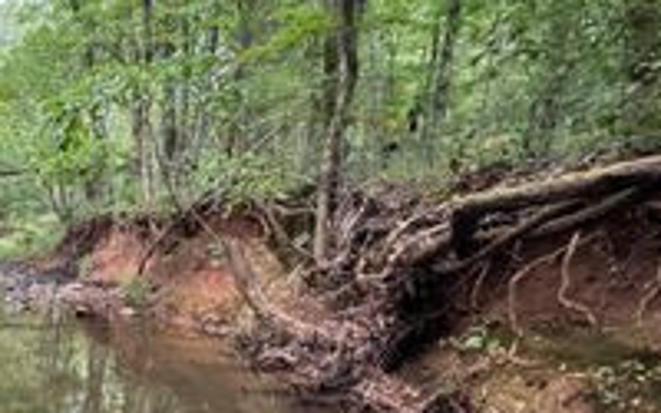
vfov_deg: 37.7
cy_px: 342
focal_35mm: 32
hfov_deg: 47.1
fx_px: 576
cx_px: -31
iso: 250
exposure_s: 1/99
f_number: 2.2
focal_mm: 2.22
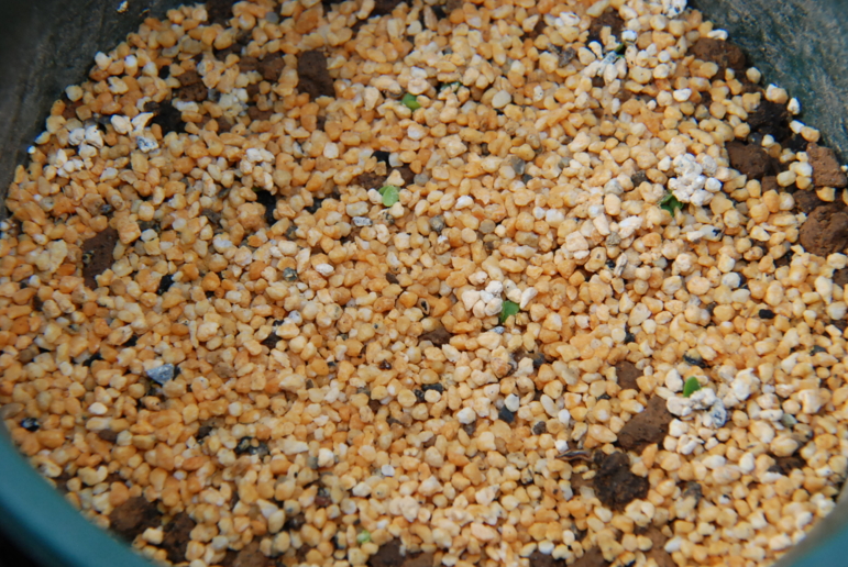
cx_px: 439
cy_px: 285
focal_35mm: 467
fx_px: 11013
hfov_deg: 4.4
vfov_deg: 3.0
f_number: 13
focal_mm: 300
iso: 800
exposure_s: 1/200
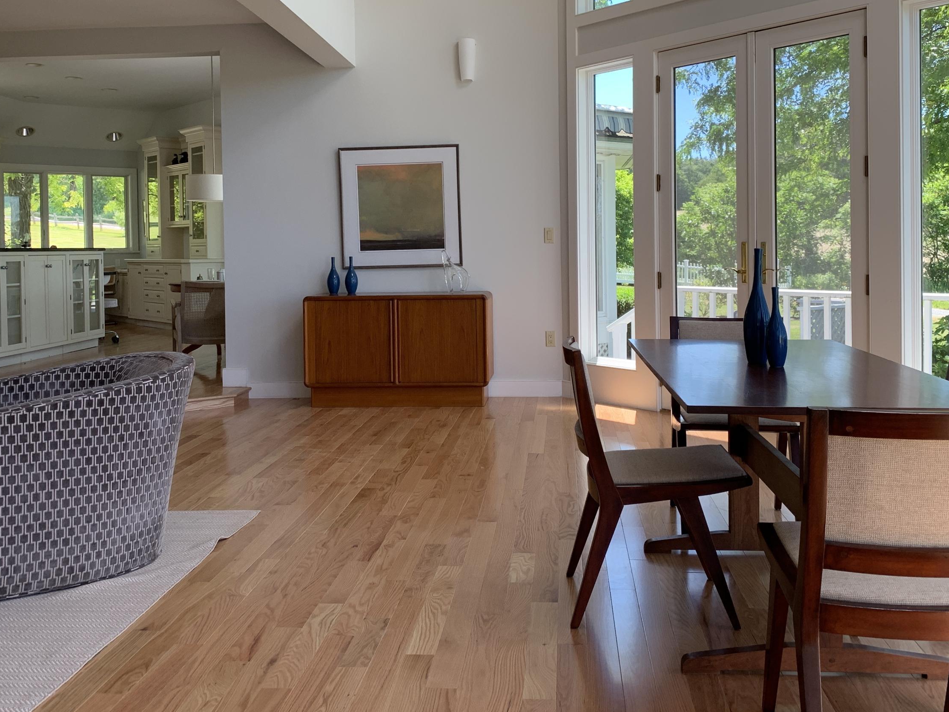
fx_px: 959
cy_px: 281
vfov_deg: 40.5
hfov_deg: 52.6
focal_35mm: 35
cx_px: 476
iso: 40
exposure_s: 1/122
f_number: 1.8
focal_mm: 4.25
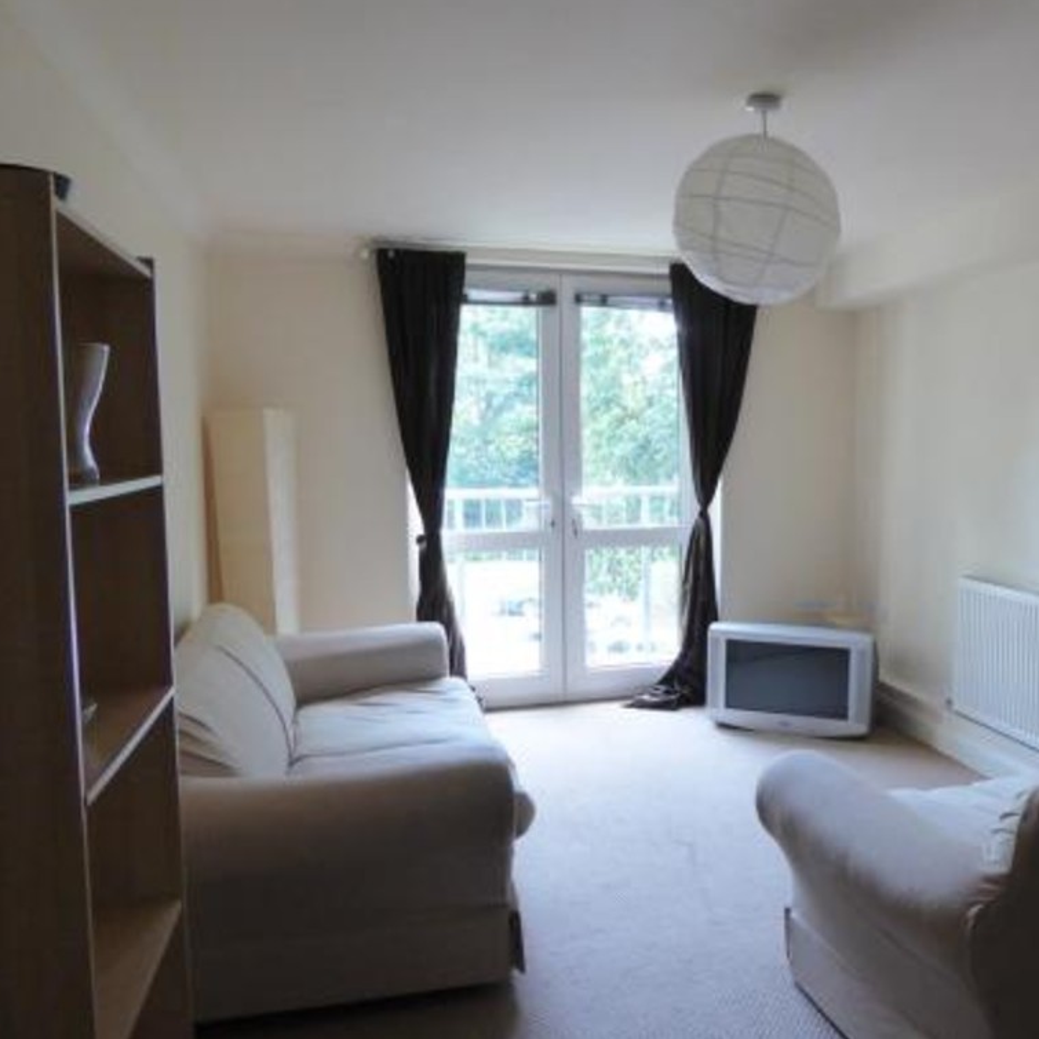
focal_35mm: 30
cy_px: 517
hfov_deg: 53.1
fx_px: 1019
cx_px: 682
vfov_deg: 54.0
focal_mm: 4.3
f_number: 3.3
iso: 400
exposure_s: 1/50
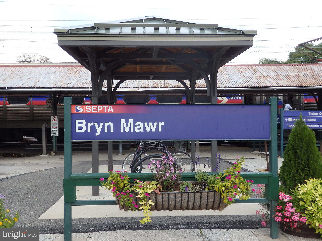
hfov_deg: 50.1
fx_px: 344
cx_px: 161
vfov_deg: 38.7
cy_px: 120
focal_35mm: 37
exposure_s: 1/250
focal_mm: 6.6
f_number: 3.6
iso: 125
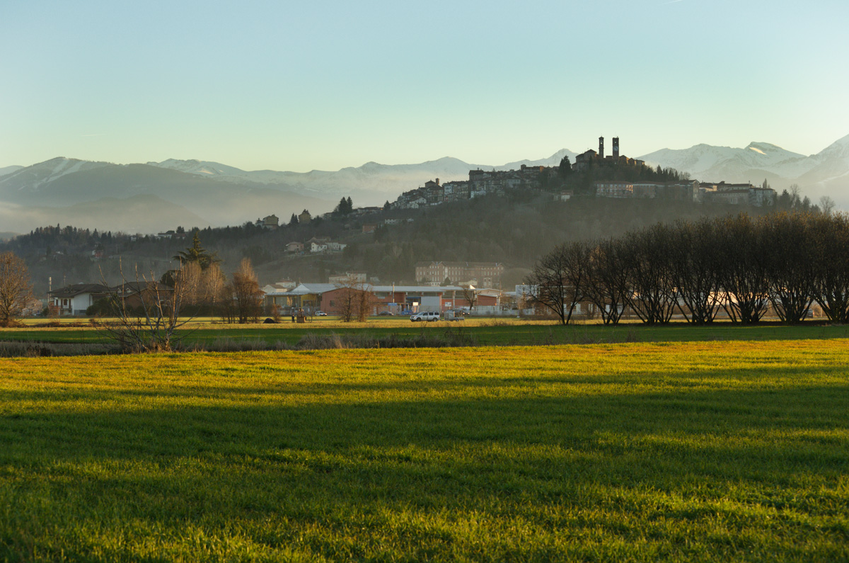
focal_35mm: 93
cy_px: 282
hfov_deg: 22.0
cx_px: 424
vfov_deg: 14.6
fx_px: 2189
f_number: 7.1
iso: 400
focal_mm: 62
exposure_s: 1/320
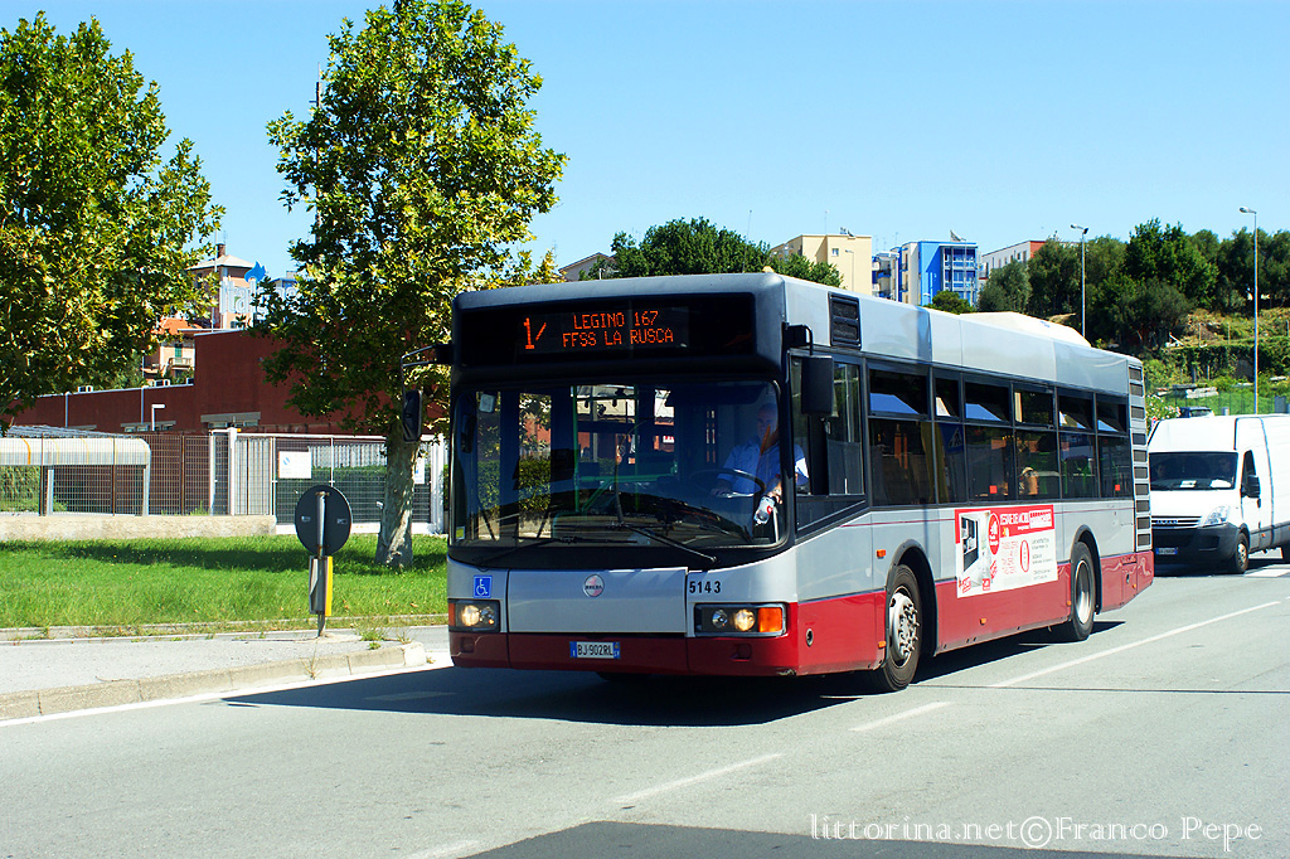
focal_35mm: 60
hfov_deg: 33.4
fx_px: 2149
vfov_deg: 22.6
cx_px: 645
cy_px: 430
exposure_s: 1/500
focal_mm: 40
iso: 200
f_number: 6.3
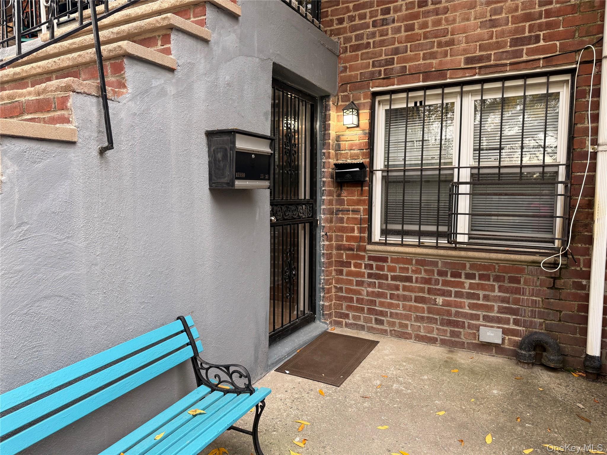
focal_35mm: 24
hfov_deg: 71.6
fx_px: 421
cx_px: 304
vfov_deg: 56.8
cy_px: 228
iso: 100
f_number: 1.78
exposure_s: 1/121
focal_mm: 6.76
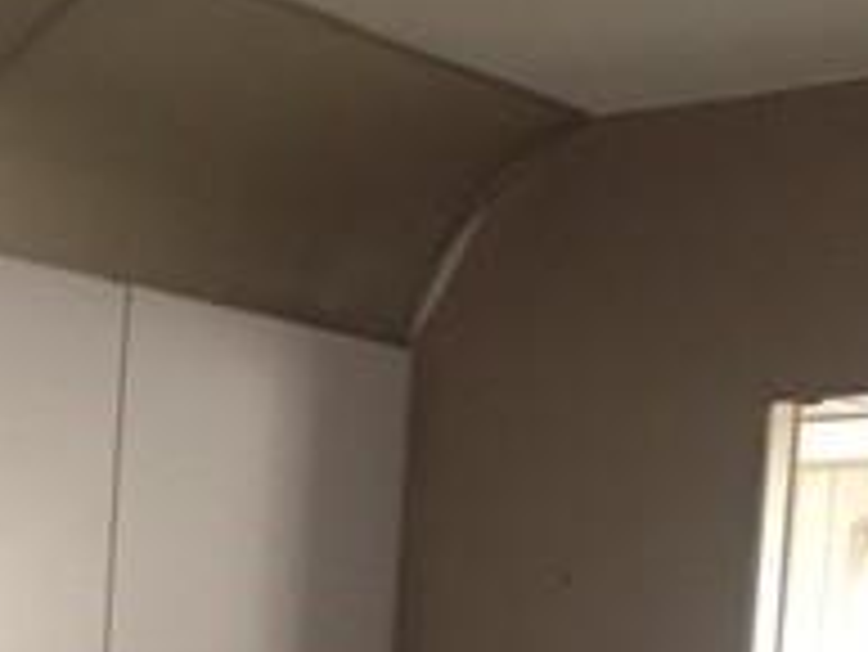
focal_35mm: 96
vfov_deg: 14.3
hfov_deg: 19.6
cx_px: -76
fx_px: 2409
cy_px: 1025
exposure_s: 1/17
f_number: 2.2
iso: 250
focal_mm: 4.15
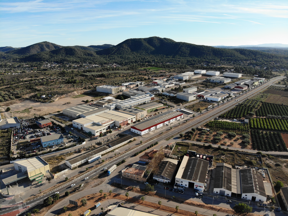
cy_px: 108
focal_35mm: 24
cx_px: 144
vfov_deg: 56.8
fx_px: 200
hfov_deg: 71.6
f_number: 2.8
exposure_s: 1/866
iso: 100
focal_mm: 4.5
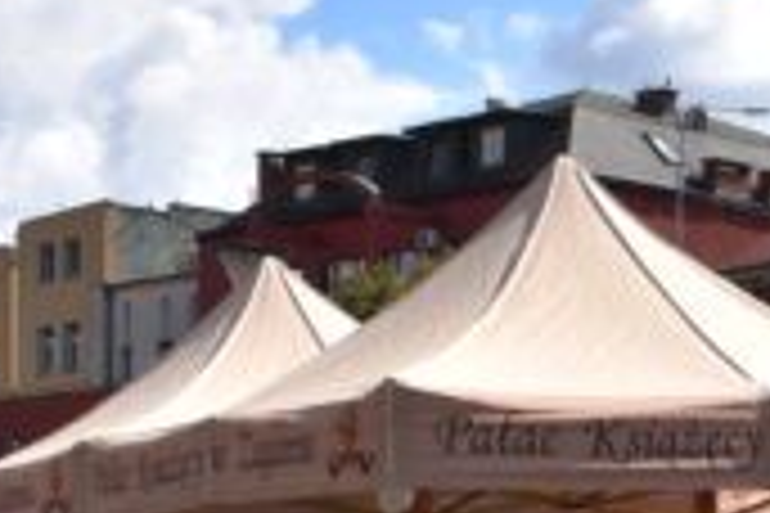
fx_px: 2844
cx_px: 986
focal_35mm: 133
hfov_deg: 14.8
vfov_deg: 9.9
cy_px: 814
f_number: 16
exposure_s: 1/250
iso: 320
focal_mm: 24
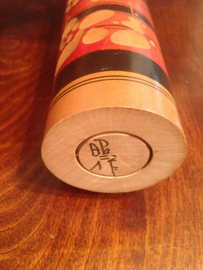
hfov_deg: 42.9
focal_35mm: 33
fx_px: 258
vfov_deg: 55.4
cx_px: 102
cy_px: 135
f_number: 2.4
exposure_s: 1/20
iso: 400
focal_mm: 4.12
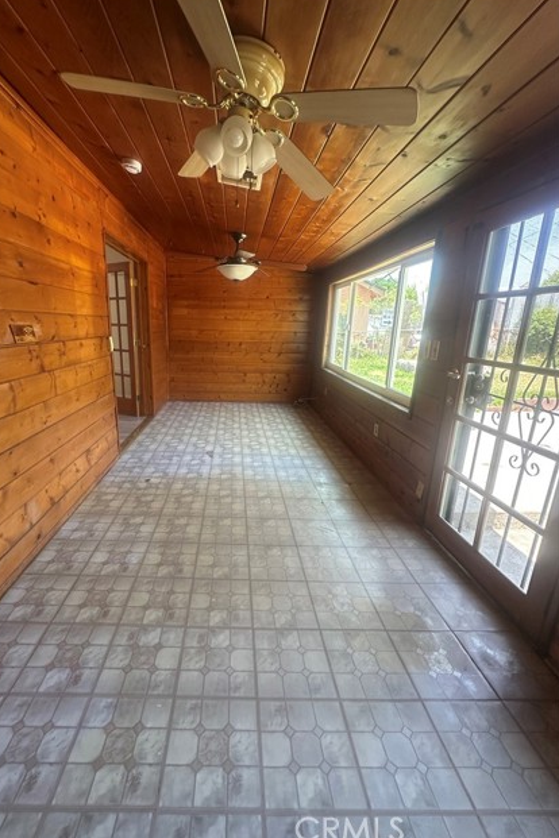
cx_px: 239
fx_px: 349
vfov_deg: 100.4
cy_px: 417
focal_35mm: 15
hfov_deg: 76.9
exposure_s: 1/99
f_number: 2.2
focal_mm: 2.22
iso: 160
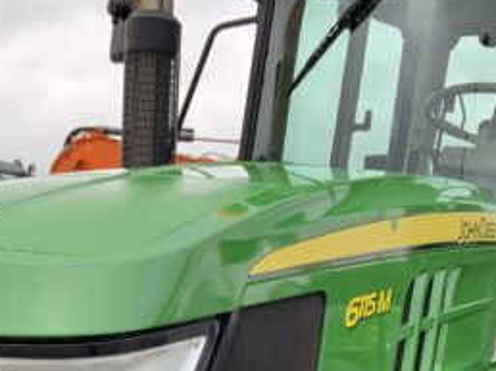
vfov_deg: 19.2
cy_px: 452
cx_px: 217
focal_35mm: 72
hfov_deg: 27.0
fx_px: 1031
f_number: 1.8
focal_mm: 3
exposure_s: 1/122
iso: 20
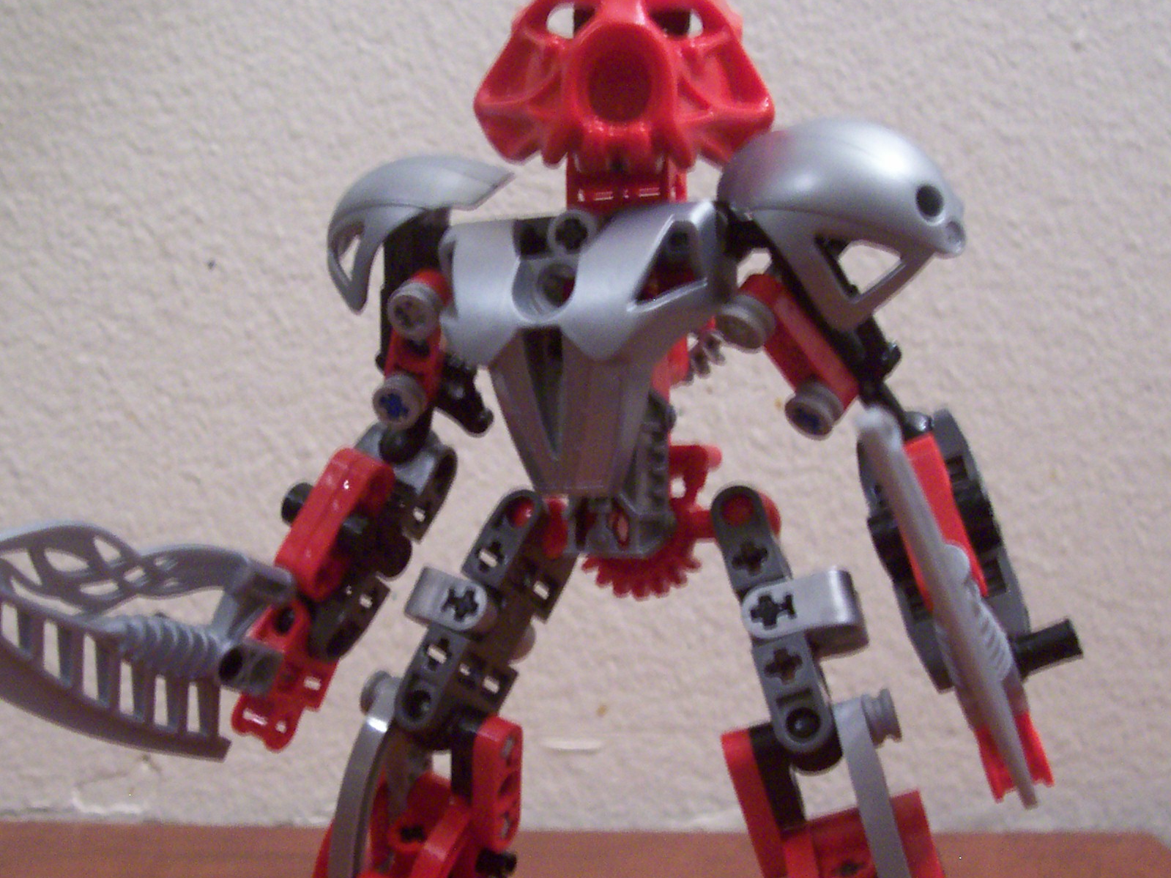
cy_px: 565
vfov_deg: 29.5
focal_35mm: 49
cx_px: 551
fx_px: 1657
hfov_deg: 38.9
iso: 160
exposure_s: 1/8
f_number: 2.7
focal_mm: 5.6
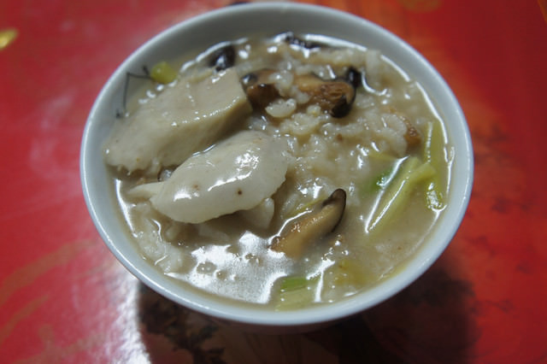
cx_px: 274
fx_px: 615
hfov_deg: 47.9
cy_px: 182
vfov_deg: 33.0
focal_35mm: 40
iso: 800
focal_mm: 27
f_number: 4
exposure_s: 1/50
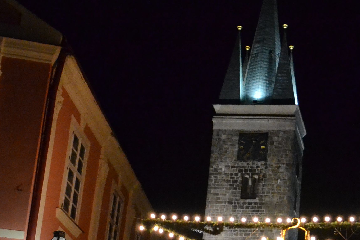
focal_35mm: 84
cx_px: 286
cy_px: 211
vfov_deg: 16.0
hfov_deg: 23.8
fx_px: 843
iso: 3200
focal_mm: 21
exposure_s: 1/40
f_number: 3.8
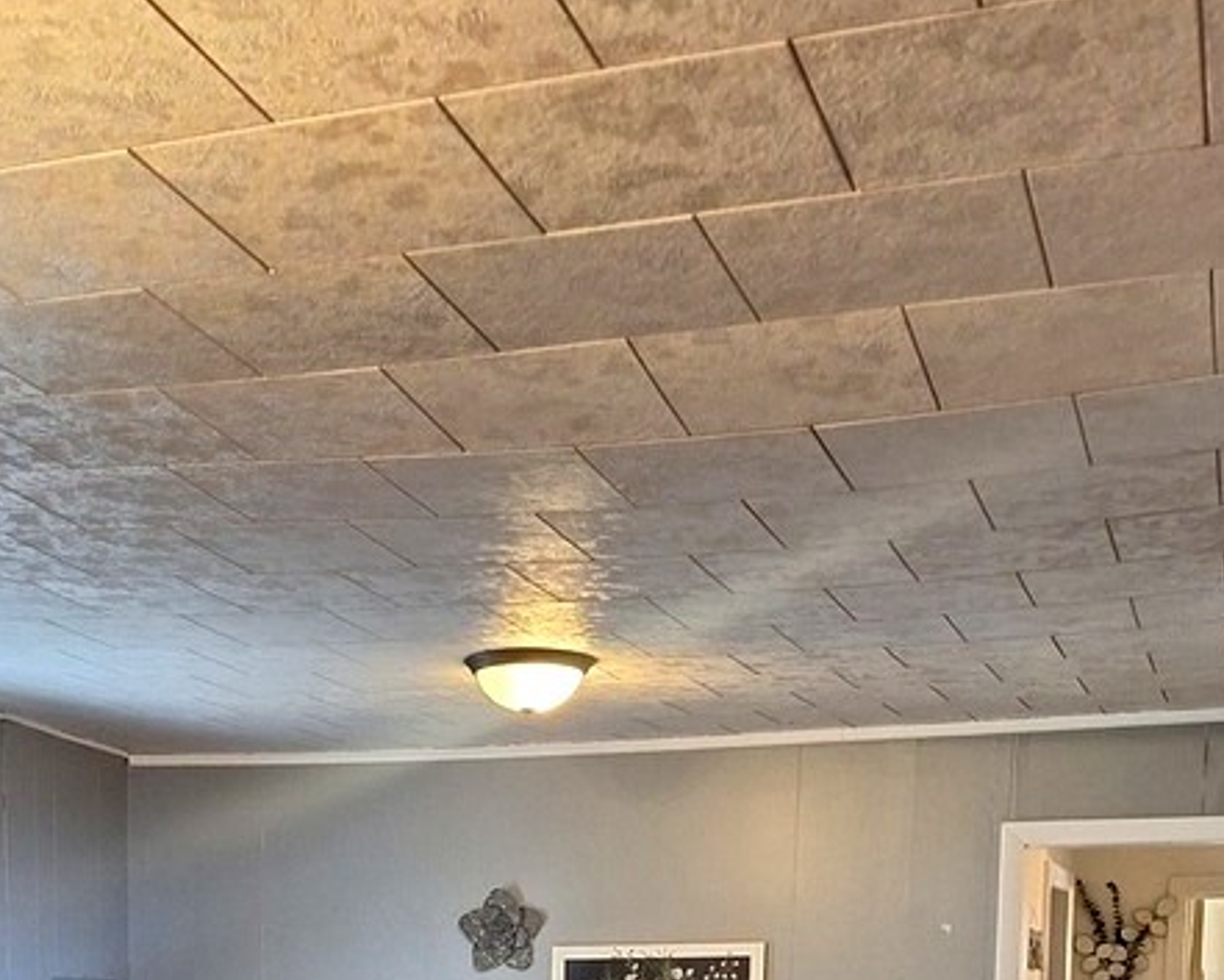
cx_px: 364
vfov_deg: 24.6
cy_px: 1224
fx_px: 1993
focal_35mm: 55
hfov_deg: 33.7
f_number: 1.8
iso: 125
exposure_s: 1/40
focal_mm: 5.54
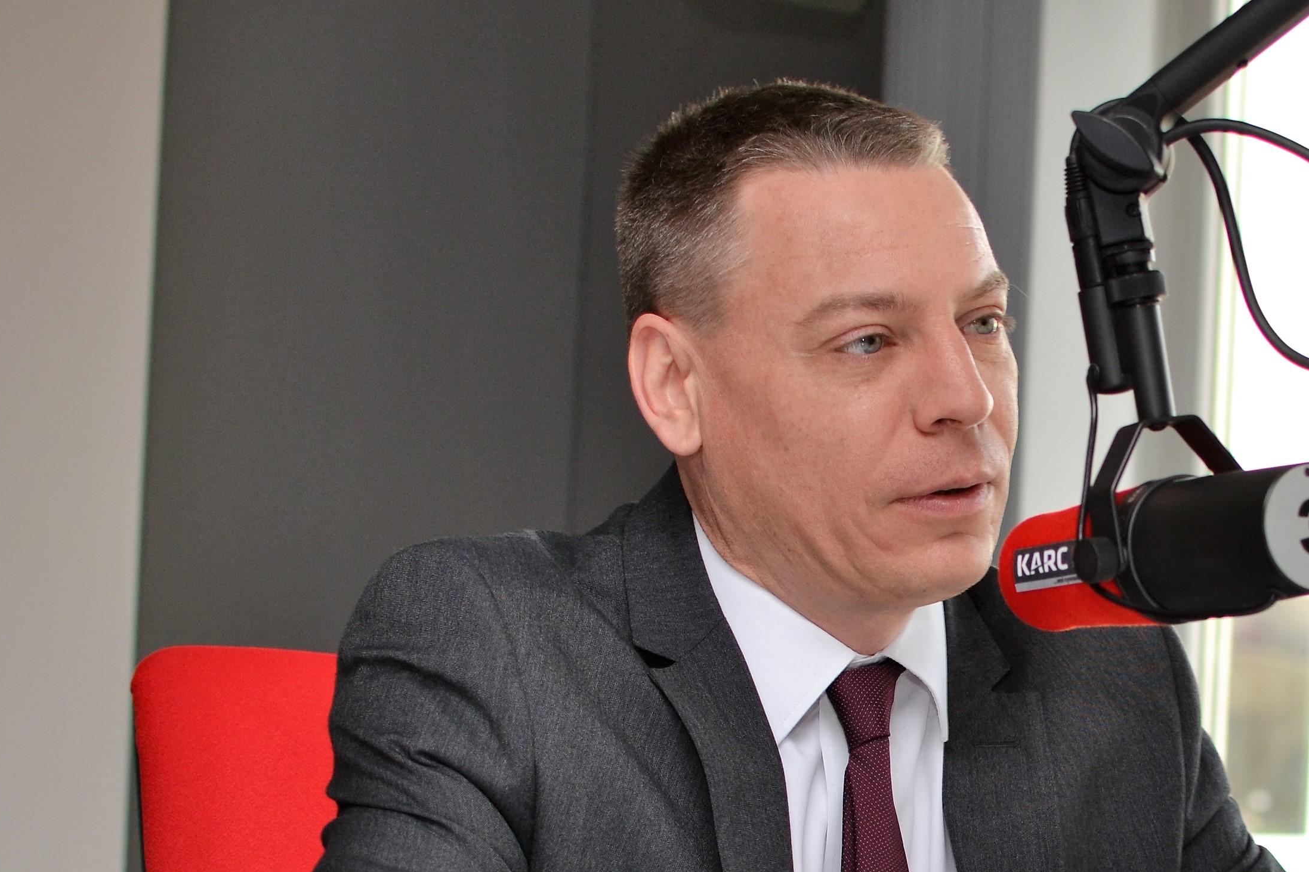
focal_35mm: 91
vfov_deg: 15.0
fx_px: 3303
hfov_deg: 22.0
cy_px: 678
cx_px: 1096
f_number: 2.8
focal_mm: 35
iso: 200
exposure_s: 1/200
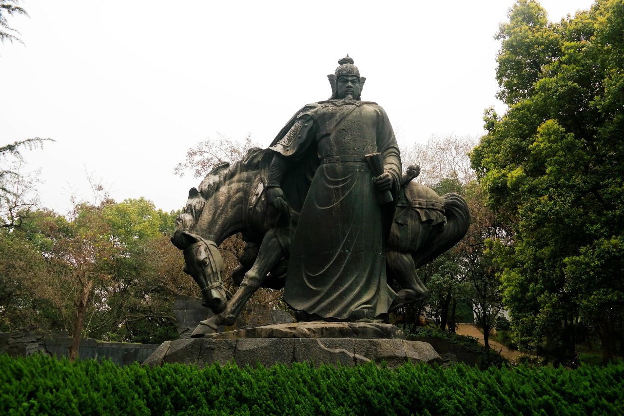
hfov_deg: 67.4
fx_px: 468
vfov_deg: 47.9
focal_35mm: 27
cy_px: 208
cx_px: 312
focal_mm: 18
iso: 400
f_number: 7.1
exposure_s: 1/320
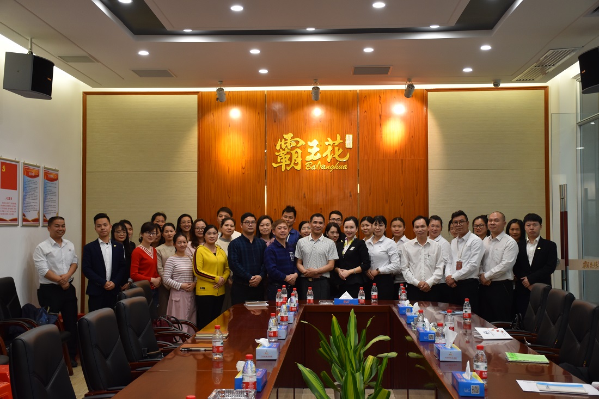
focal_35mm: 48
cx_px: 300
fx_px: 798
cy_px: 200
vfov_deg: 28.1
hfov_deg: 41.1
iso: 560
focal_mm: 32
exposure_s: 1/60
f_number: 4
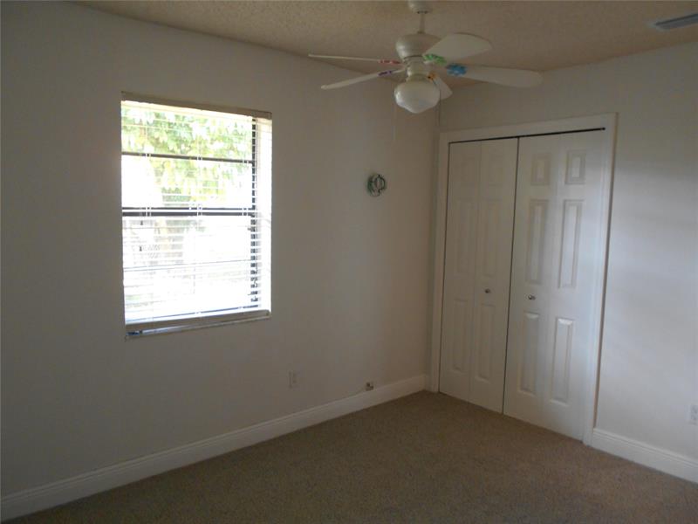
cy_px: 262
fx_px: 524
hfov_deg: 67.3
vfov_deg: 53.1
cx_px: 349
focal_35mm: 26
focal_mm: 4.6
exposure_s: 1/30
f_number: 3.2
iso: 250
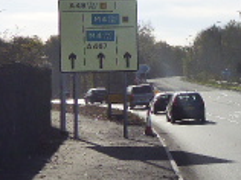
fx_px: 959
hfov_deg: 13.6
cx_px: 345
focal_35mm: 138
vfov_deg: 10.7
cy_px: 85
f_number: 3.6
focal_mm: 5.8
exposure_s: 1/2000
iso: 160
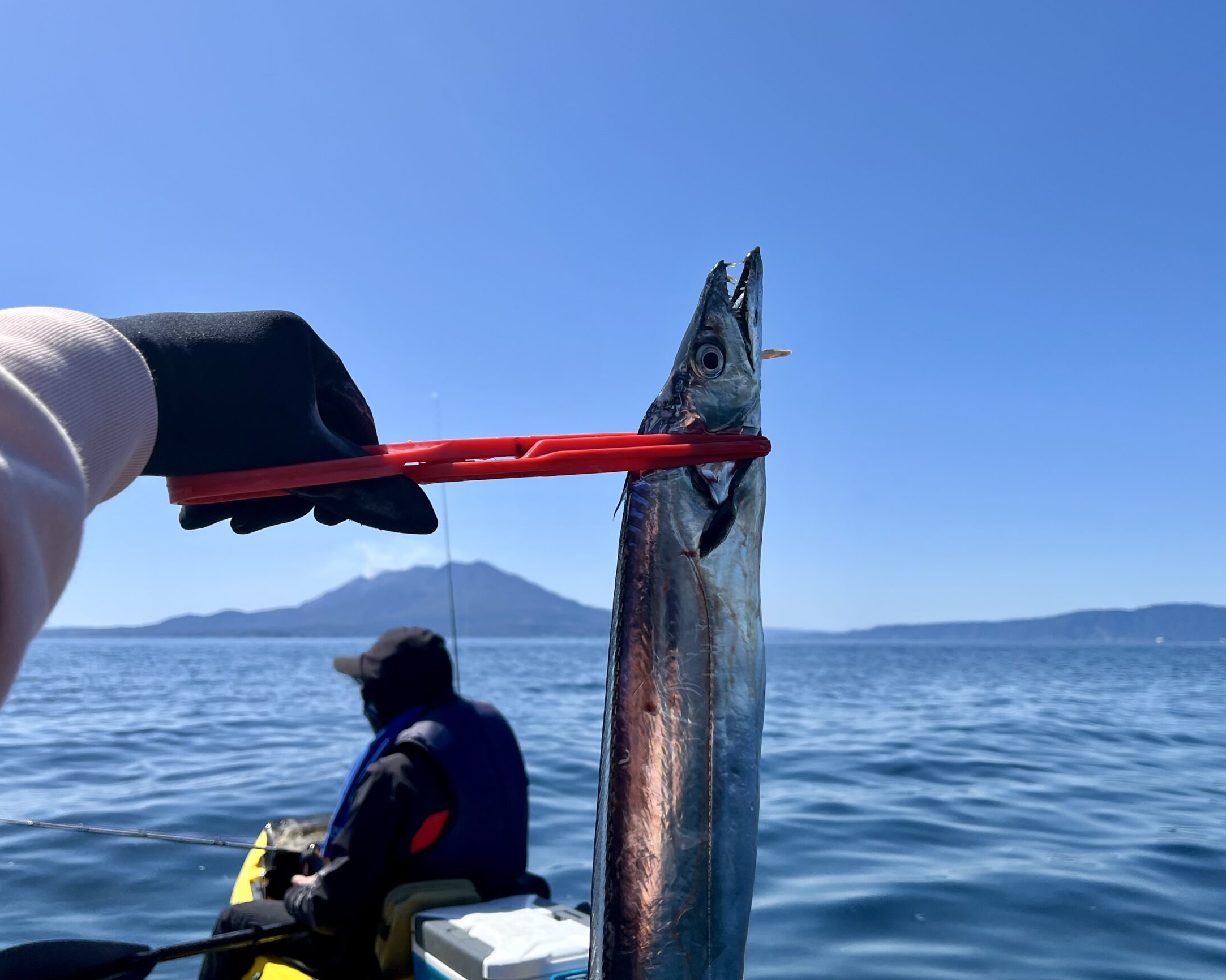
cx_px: 654
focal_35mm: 30
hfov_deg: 58.7
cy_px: 501
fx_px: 1088
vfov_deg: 48.5
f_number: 1.6
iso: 50
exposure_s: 1/4310
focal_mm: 5.1
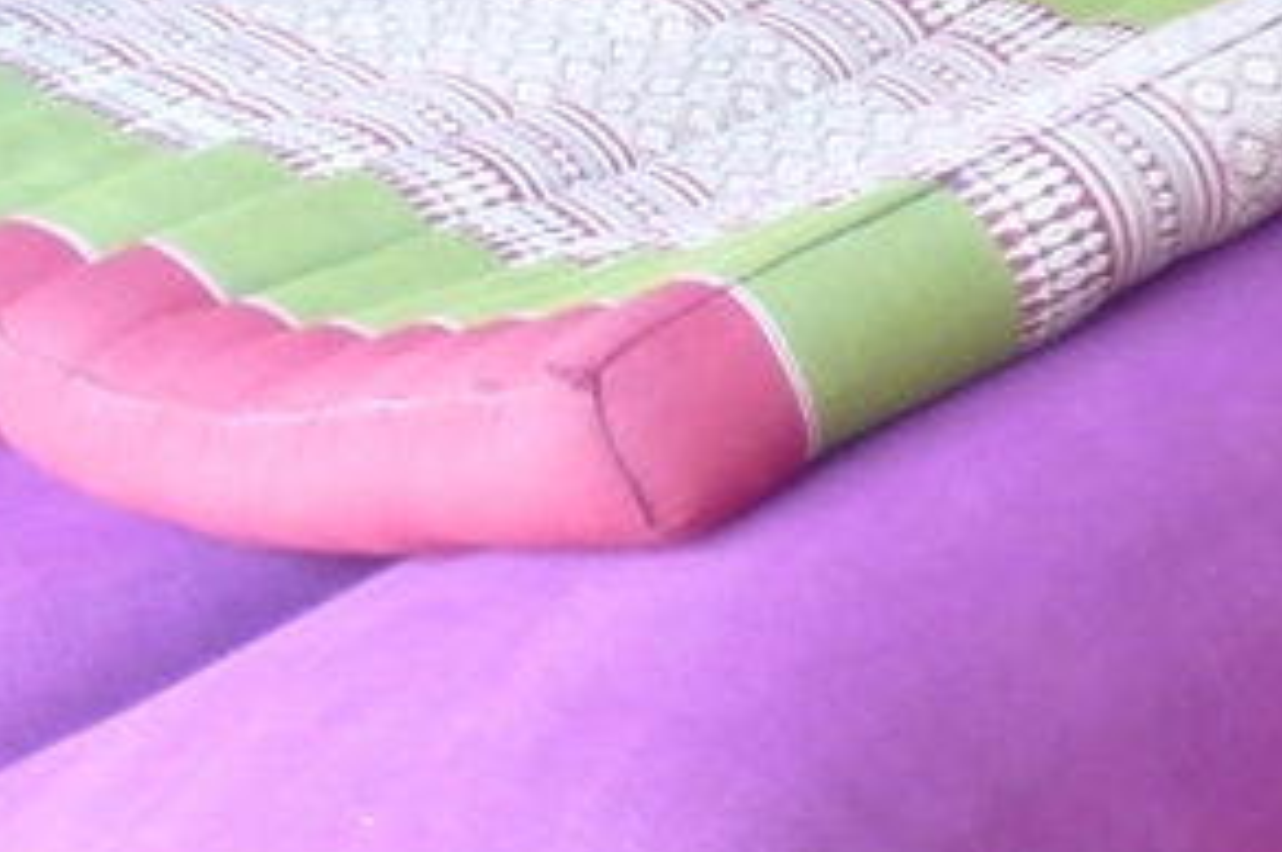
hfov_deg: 11.3
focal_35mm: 137
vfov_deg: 9.1
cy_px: -1085
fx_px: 4873
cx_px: 3464
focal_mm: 4.3
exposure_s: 1/10
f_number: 3.3
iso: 100
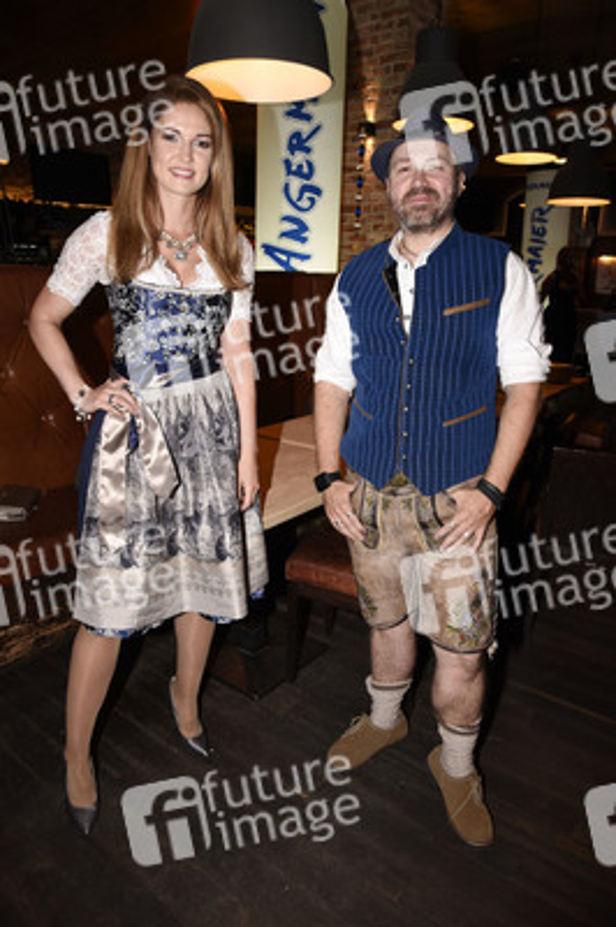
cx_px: 308
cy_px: 464
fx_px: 617
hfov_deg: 53.1
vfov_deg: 73.8
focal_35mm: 24
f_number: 6.3
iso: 1600
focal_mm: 24
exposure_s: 1/100
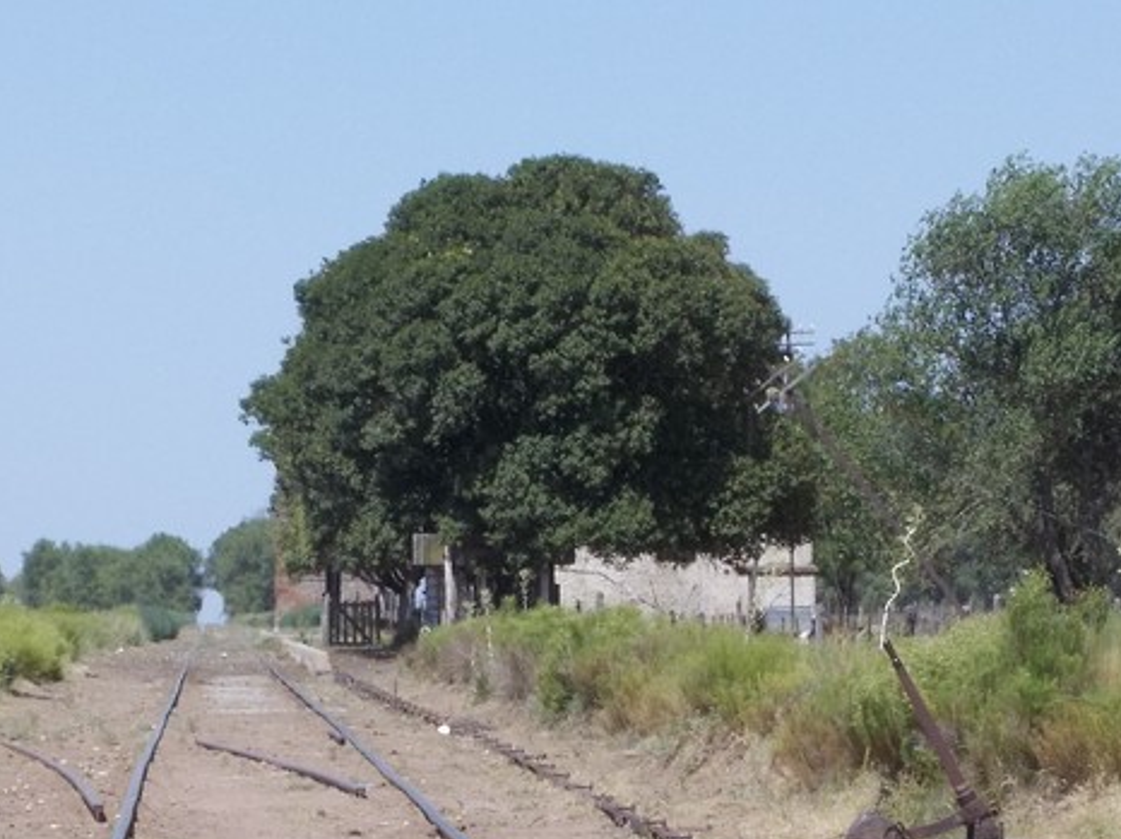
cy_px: 671
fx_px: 7444
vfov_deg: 6.4
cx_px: 358
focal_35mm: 230
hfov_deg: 8.6
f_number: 6.8
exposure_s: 1/500
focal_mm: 20
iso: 160
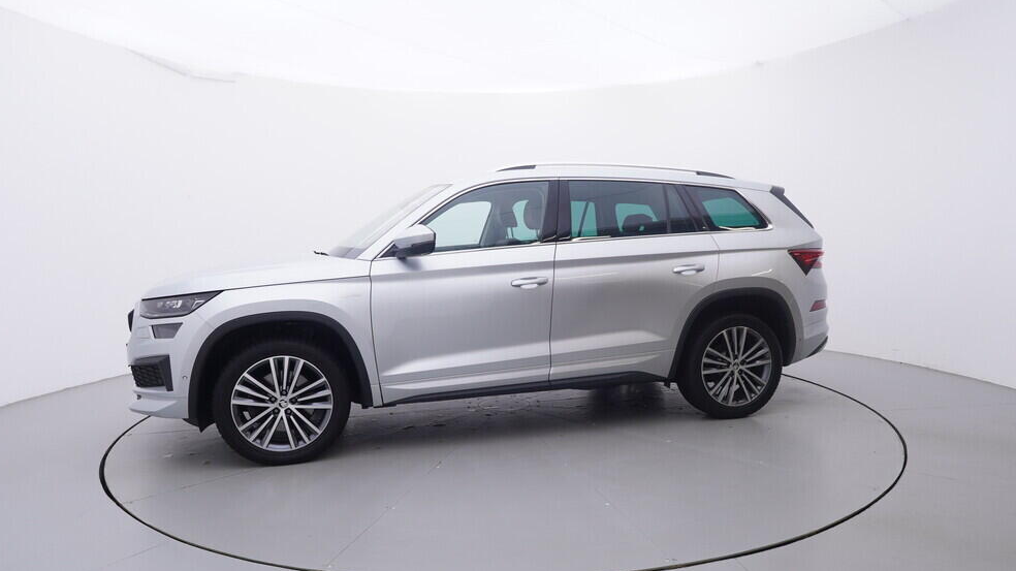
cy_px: 317
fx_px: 661
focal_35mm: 25
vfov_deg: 46.6
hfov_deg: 75.1
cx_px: 504
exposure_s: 1/80
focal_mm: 15
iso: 200
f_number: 5
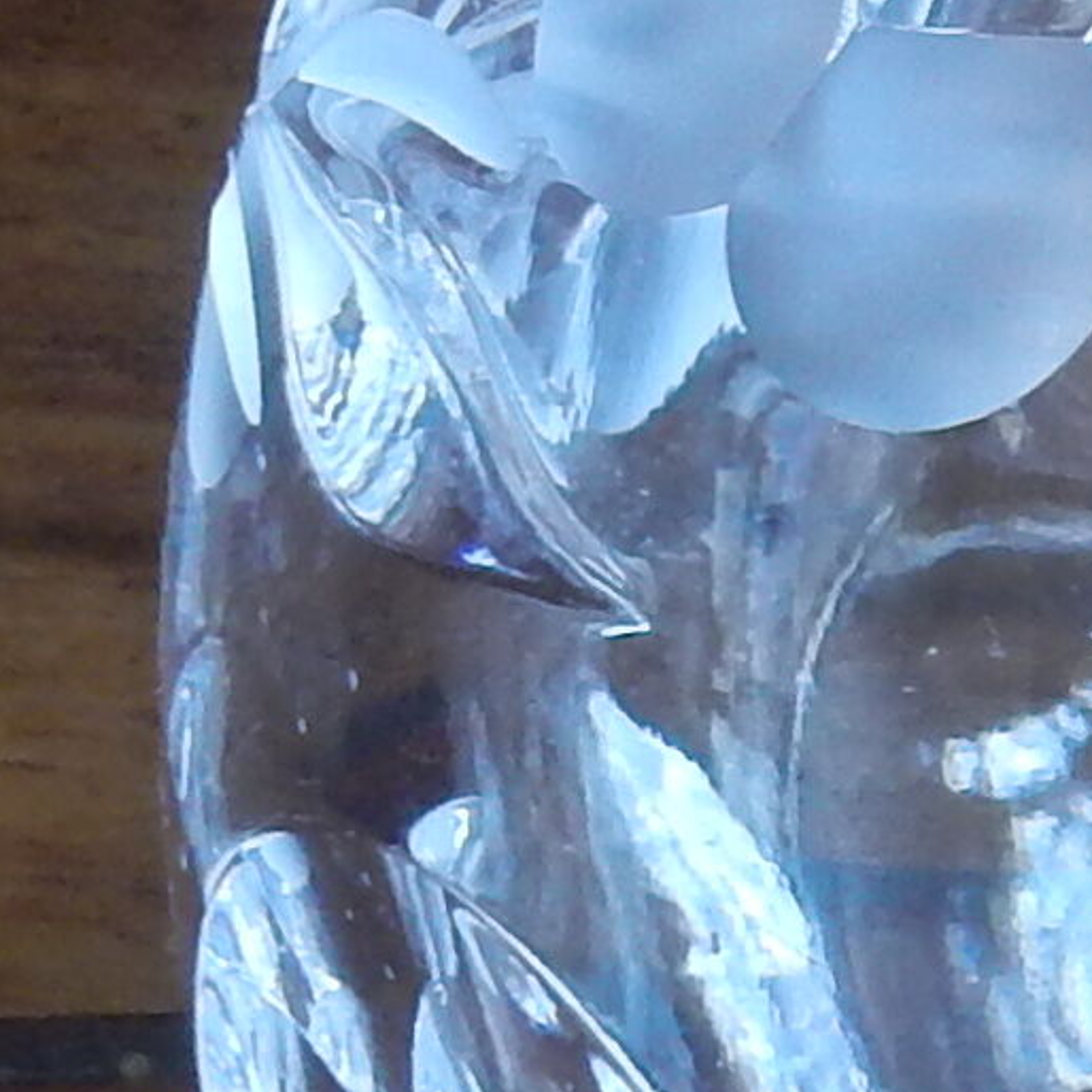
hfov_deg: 5.0
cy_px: 712
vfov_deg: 5.1
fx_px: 12170
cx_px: 2411
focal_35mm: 341
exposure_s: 1/30
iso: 180
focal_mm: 7.6
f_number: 4.2
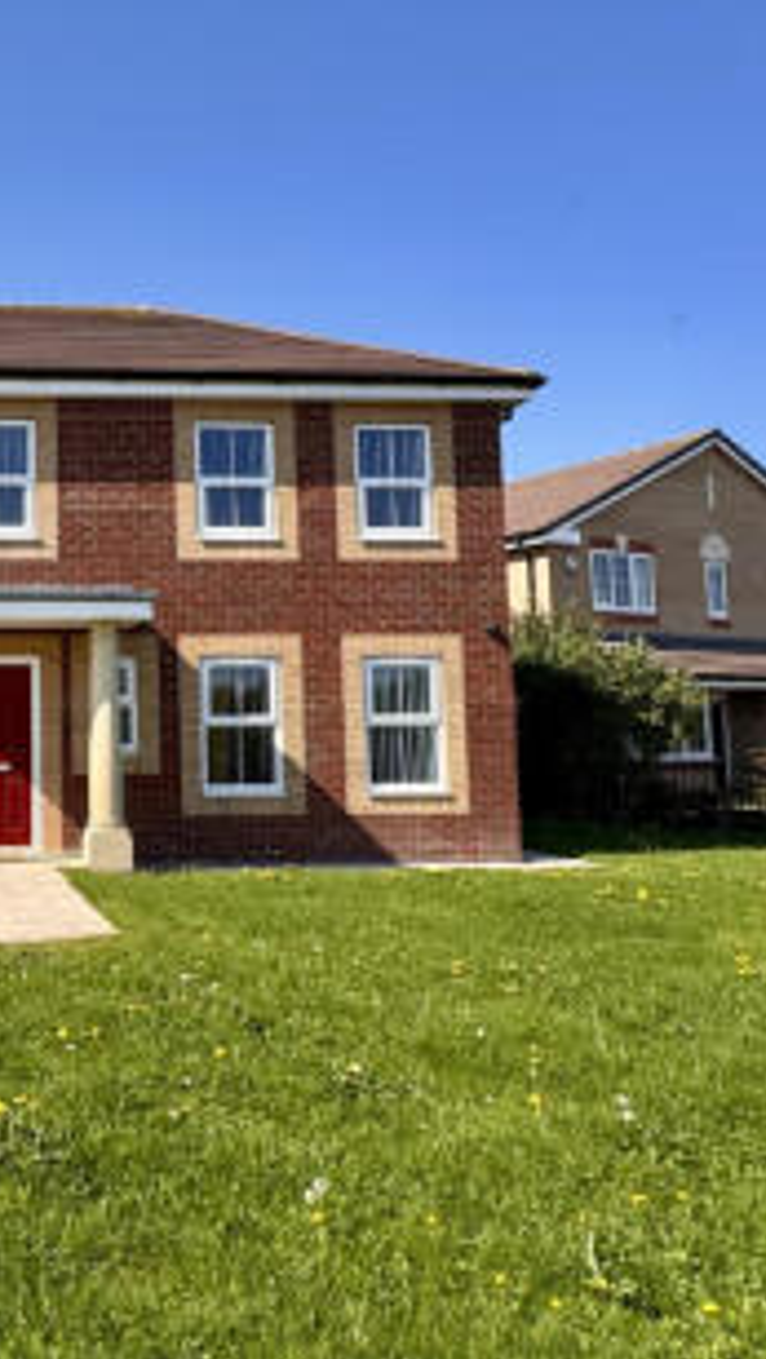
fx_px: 757
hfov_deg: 44.2
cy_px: 662
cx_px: -29
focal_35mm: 21
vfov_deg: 83.8
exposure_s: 1/1477
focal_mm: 2.22
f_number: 2.2
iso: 40
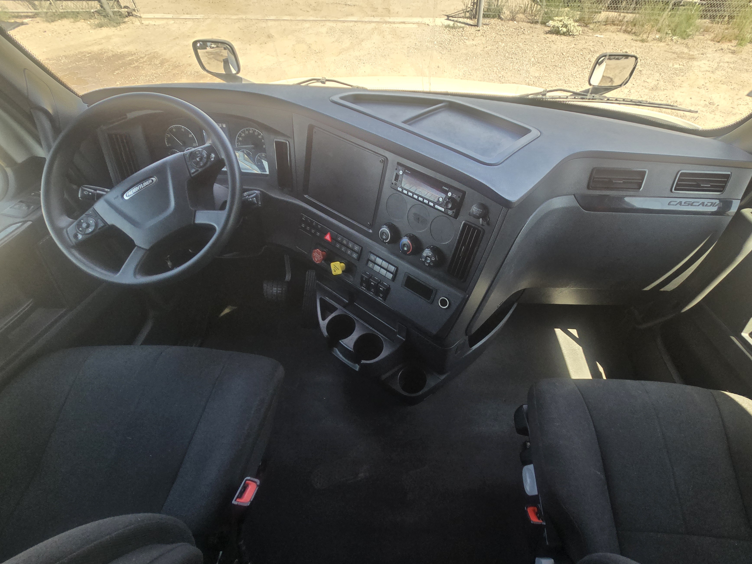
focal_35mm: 15
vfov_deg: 81.4
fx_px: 326
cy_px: 315
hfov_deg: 97.9
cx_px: 409
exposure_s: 1/120
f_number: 2.2
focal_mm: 2.2
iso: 80
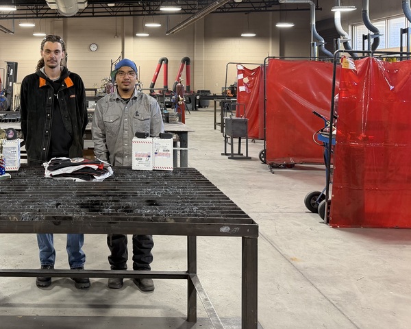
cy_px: 75
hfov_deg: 43.8
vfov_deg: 36.3
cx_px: 88
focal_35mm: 40
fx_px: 487
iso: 200
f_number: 1.78
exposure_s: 1/60
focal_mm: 6.76
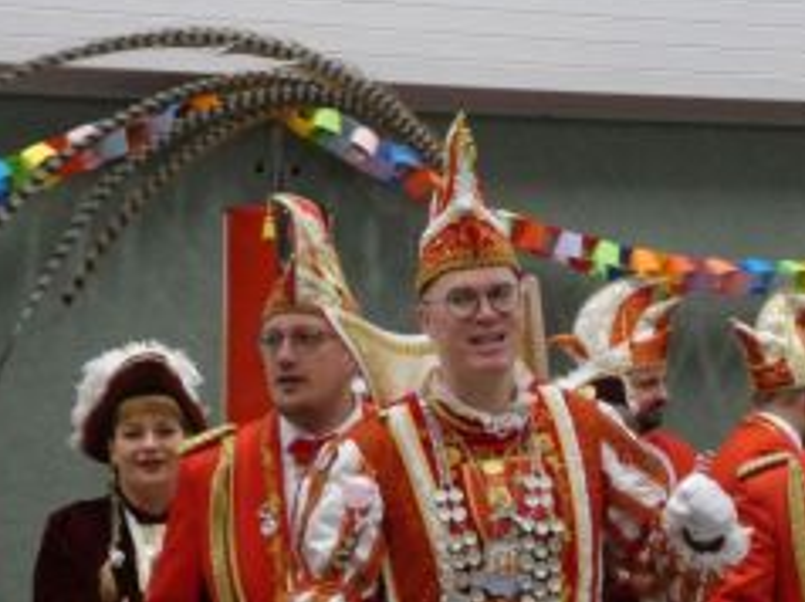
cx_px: 531
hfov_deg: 17.7
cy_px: 301
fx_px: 2579
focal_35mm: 111
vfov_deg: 13.3
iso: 1000
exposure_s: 1/80
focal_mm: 11.9
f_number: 4.2
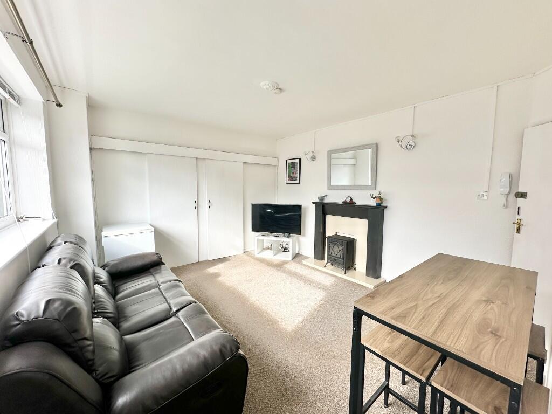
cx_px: 276
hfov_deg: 102.1
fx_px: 223
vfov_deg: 85.7
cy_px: 207
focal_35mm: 14
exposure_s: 1/143
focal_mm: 2.22
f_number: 2.2
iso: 40
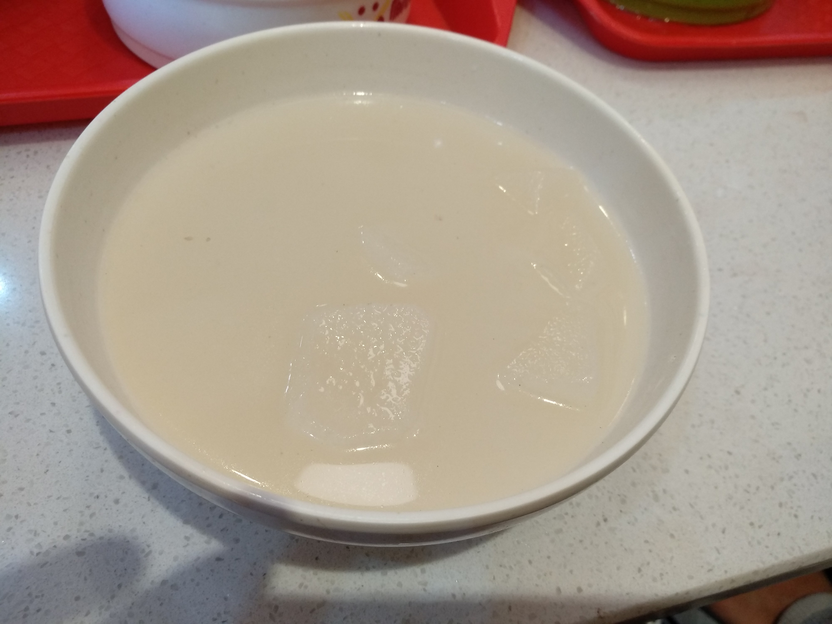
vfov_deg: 61.1
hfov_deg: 76.4
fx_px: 529
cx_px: 416
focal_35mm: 22
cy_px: 312
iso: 400
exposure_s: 1/50
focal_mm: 3.81
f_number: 2.2
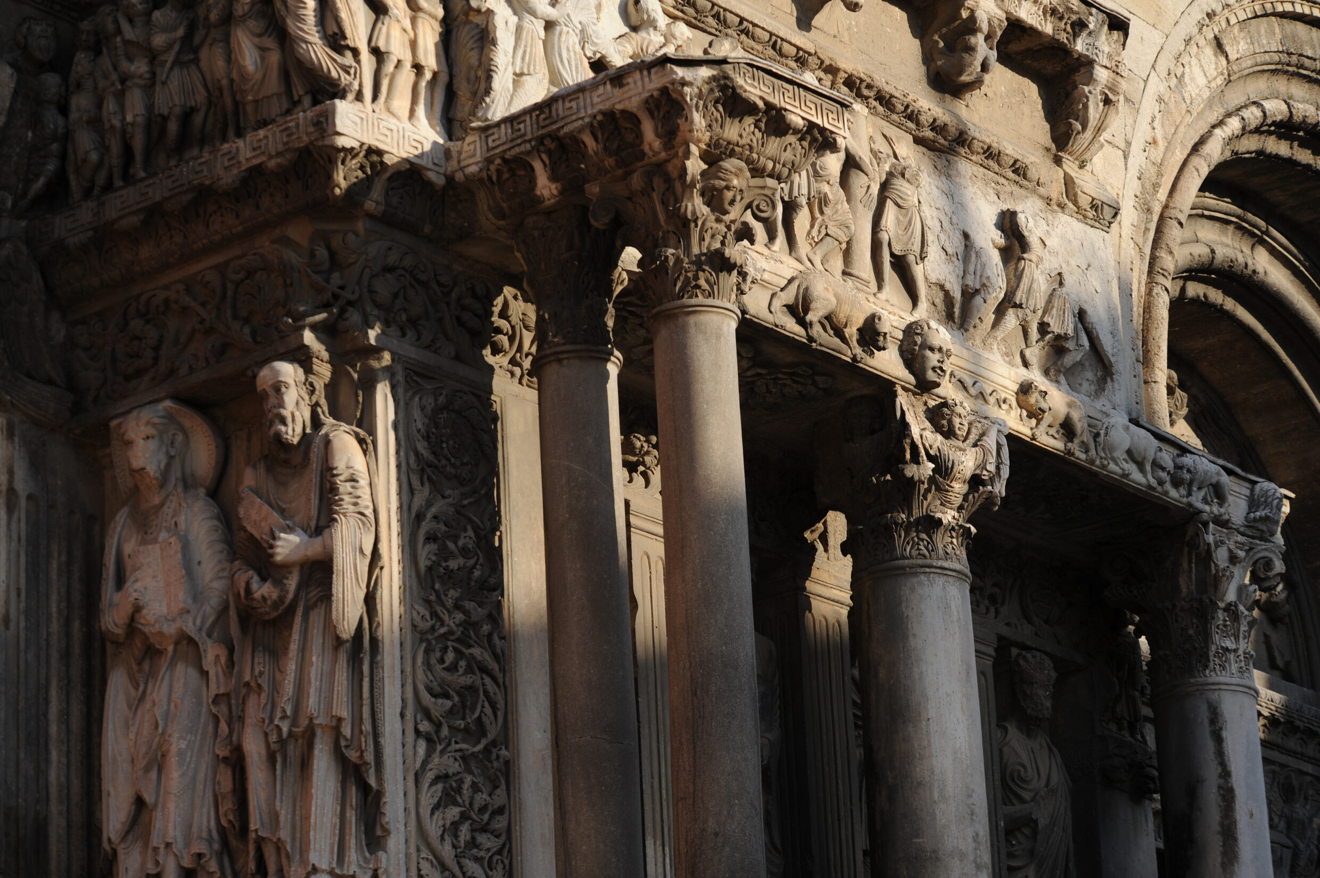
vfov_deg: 13.0
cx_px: 660
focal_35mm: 105
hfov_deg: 19.5
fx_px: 3847
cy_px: 439
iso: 200
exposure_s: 1/640
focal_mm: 105
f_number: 7.1
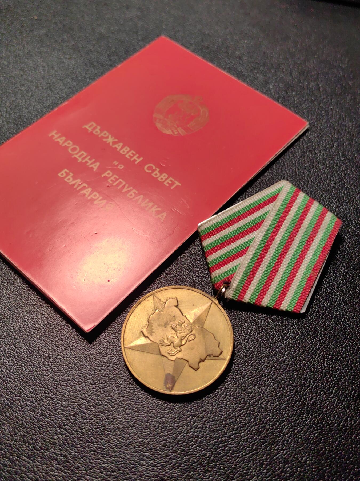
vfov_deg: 55.4
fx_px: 458
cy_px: 240
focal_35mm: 33
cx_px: 180
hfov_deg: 42.9
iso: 50
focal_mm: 5.75
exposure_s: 1/196
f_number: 2
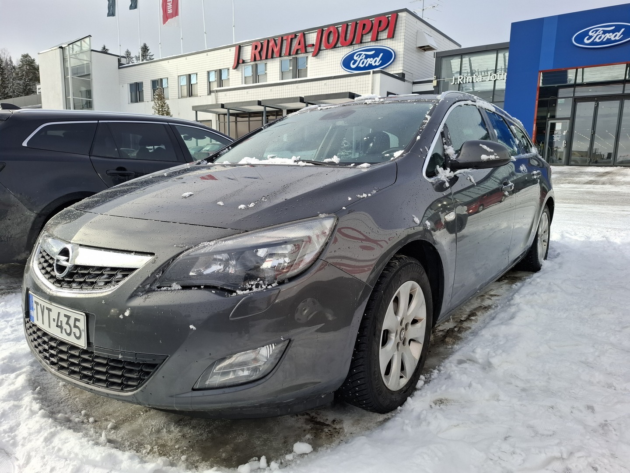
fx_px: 419
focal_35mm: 23
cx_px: 315
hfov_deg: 73.9
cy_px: 236
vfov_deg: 58.9
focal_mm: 5.54
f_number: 1.8
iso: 50
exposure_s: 1/1008
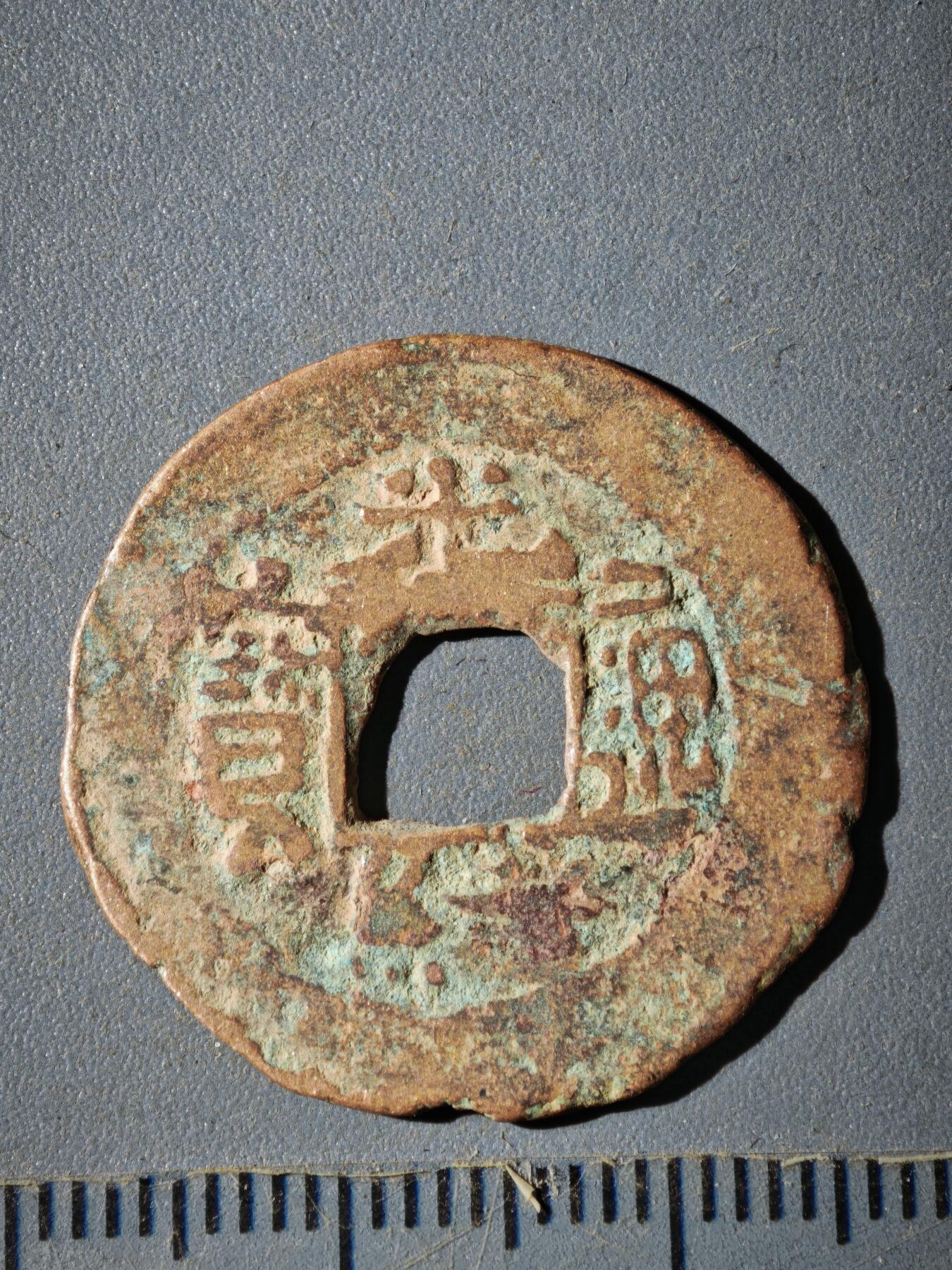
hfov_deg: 14.6
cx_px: 476
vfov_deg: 19.4
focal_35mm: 101
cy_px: 635
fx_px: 3704
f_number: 2
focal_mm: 9
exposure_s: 1/100
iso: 125
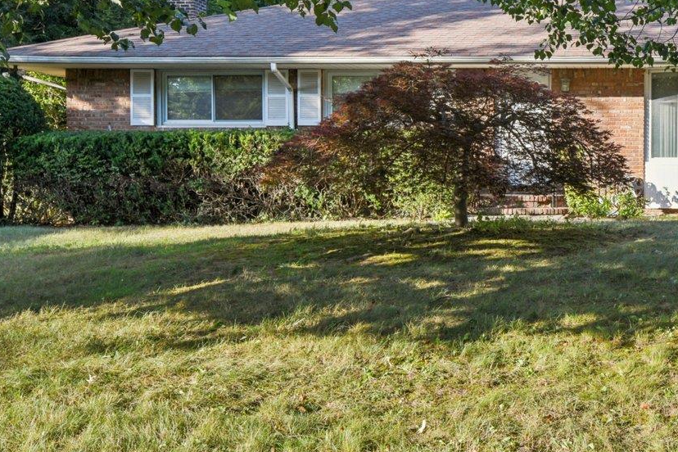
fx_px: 885
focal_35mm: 47
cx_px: 626
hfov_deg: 38.6
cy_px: 174
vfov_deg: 28.6
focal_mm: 19
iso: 200
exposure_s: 1/125
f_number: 8
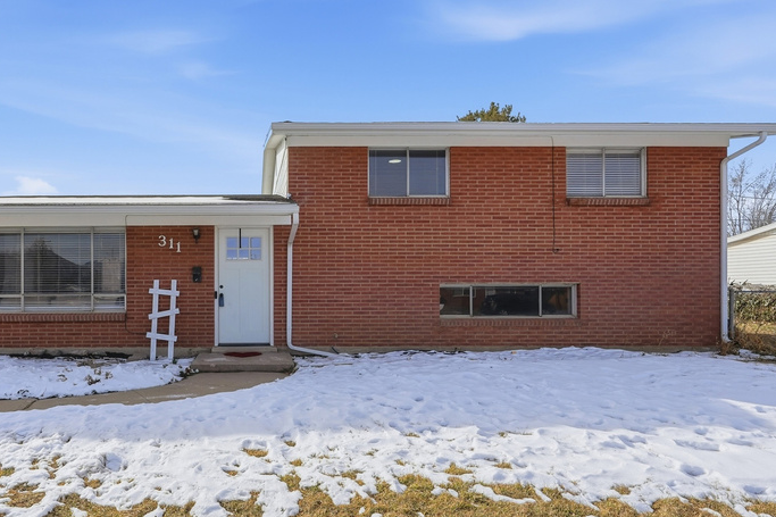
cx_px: 247
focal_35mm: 24
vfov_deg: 53.1
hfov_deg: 71.2
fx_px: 517
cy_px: 278
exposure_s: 1/8000
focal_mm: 16
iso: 250
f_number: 9
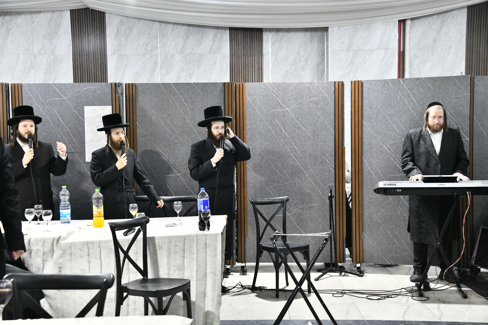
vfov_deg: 26.0
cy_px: 162
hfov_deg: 38.2
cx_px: 244
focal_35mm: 52
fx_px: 705
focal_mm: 52
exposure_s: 1/160
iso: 2000
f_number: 5.6
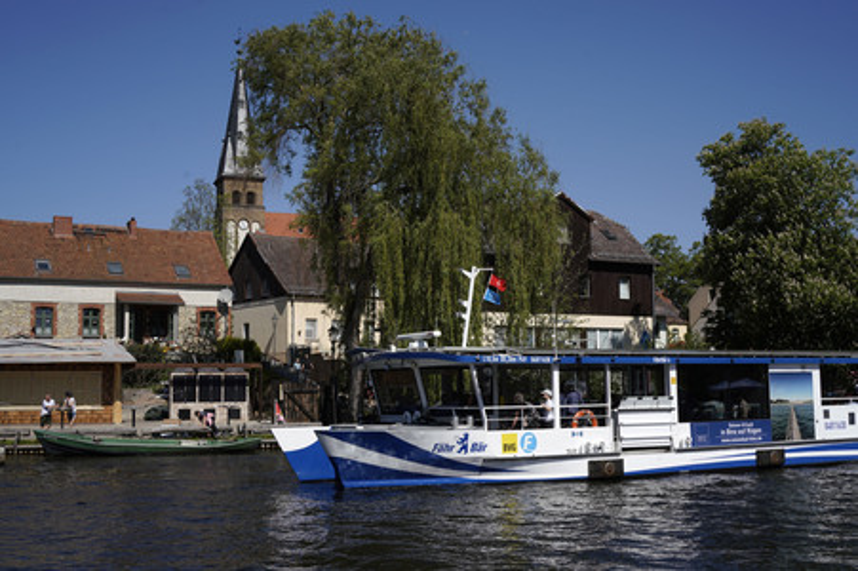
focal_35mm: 43
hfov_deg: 45.5
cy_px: 286
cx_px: 429
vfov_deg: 31.1
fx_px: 1024
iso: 160
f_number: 10
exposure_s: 1/500
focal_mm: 43
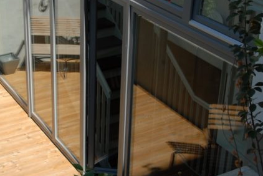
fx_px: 519
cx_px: 79
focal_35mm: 71
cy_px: 54
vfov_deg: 19.1
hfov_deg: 28.2
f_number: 8
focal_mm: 26
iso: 100
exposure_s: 1/250
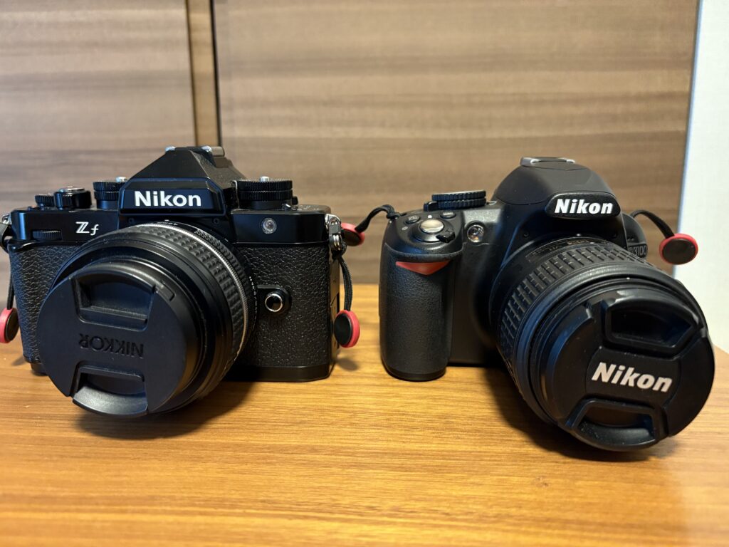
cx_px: 364
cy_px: 274
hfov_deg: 67.3
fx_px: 548
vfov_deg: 53.1
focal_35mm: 26
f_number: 1.6
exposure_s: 1/25
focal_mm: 5.96
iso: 500
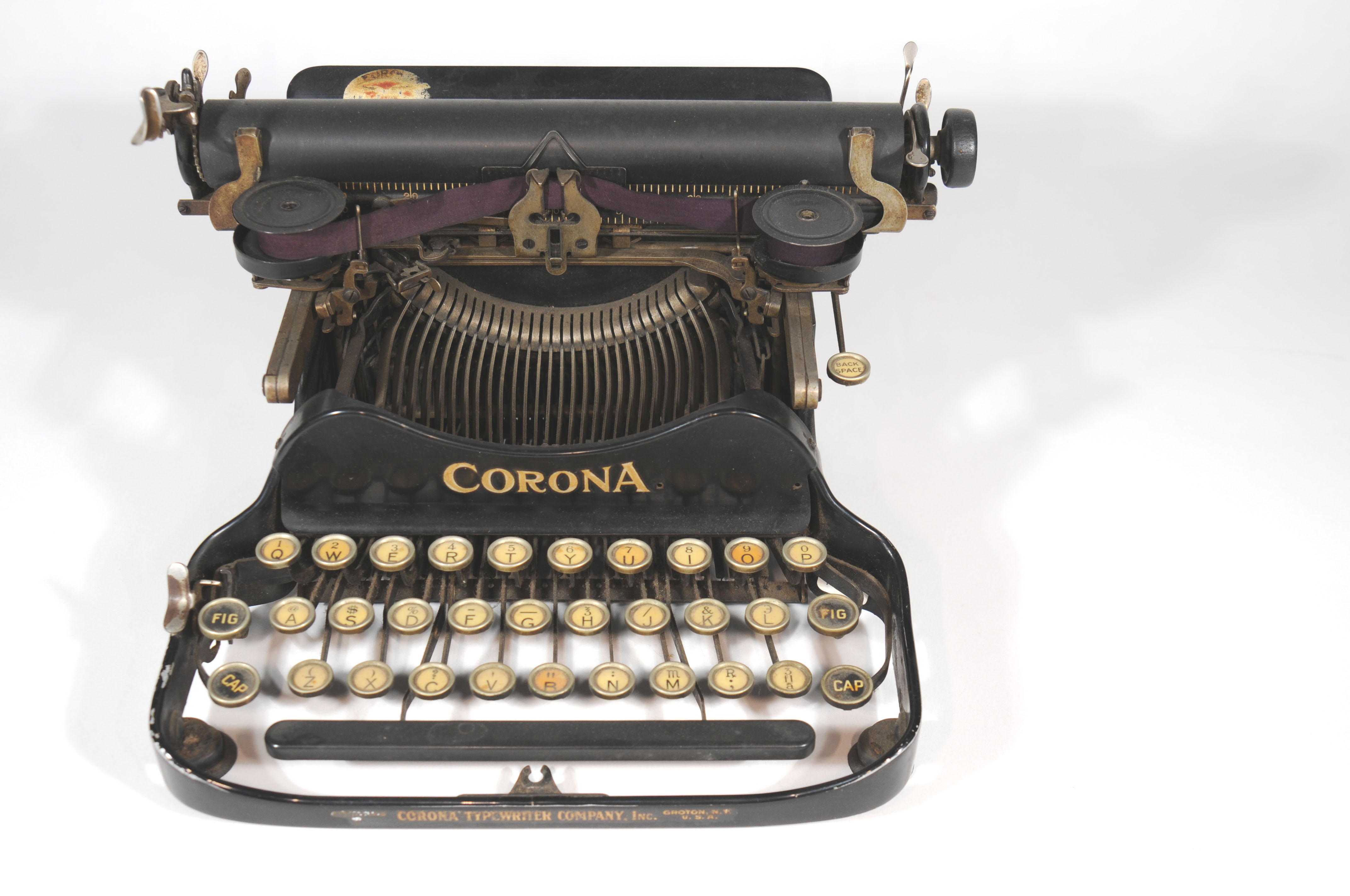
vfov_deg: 29.8
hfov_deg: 43.7
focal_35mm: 45
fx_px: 1685
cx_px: 675
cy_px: 448
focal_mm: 30
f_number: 4.5
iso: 200
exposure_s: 1/250
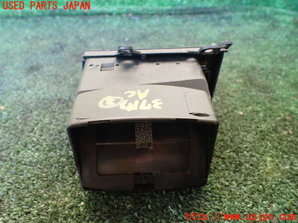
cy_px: 112
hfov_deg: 60.0
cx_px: 149
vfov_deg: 46.8
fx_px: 258
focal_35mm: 30
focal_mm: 5.4
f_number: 2.3
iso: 640
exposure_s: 1/125
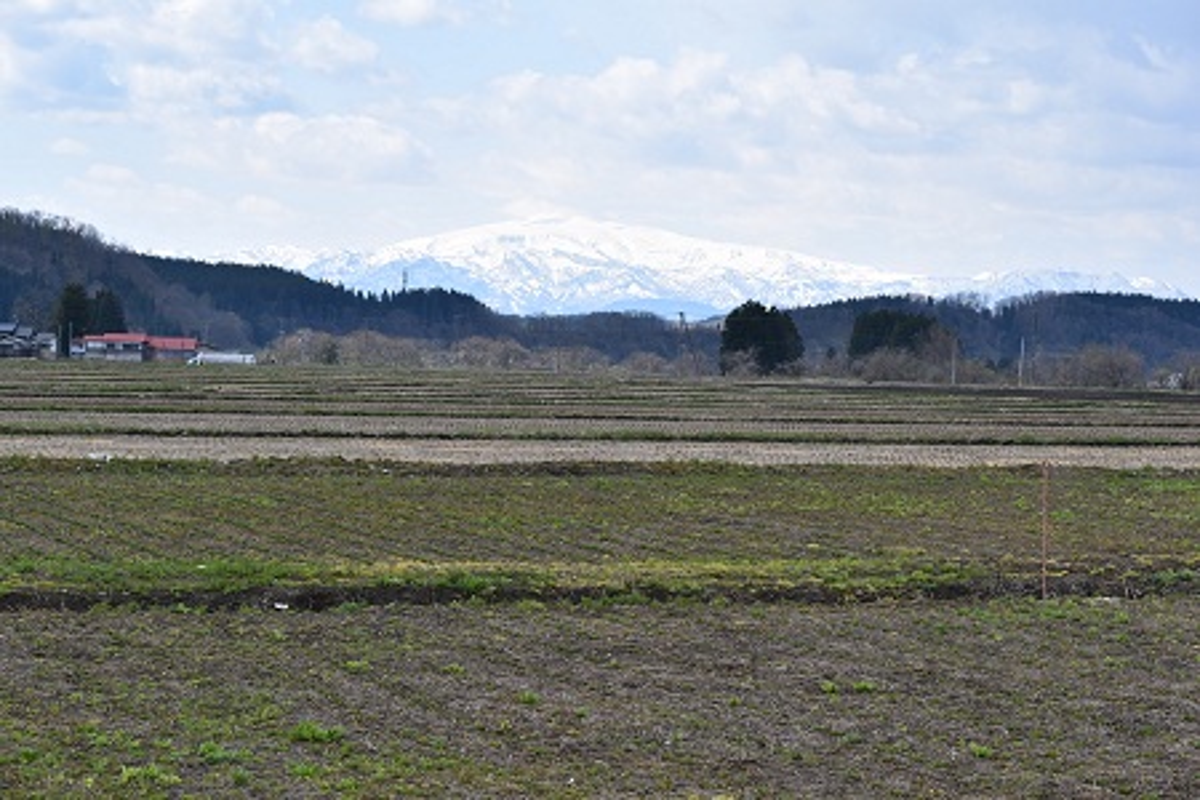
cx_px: 600
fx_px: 2750
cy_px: 400
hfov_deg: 24.6
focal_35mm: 82
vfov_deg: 16.6
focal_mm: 55
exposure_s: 1/320
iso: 200
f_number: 9
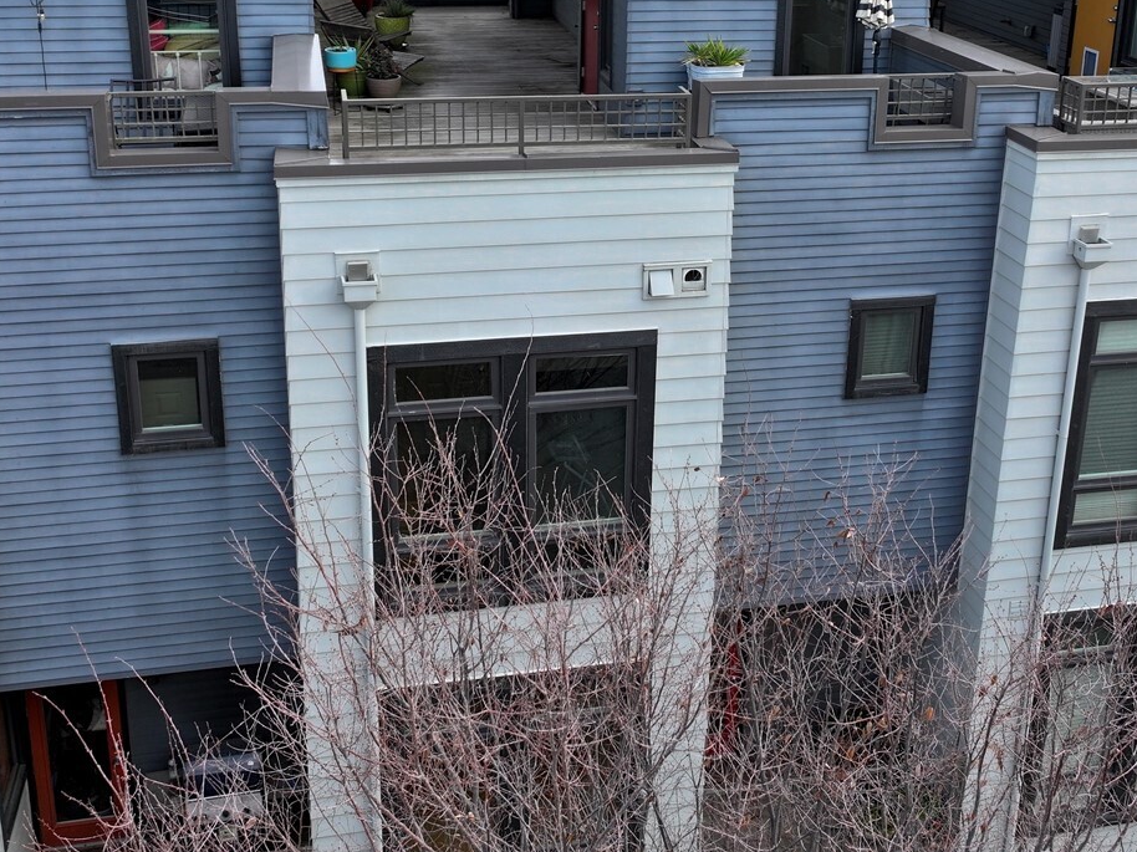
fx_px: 1379
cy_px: 241
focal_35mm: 42
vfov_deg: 33.8
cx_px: 633
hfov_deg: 44.7
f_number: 2.8
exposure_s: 1/1250
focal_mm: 12.29
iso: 170
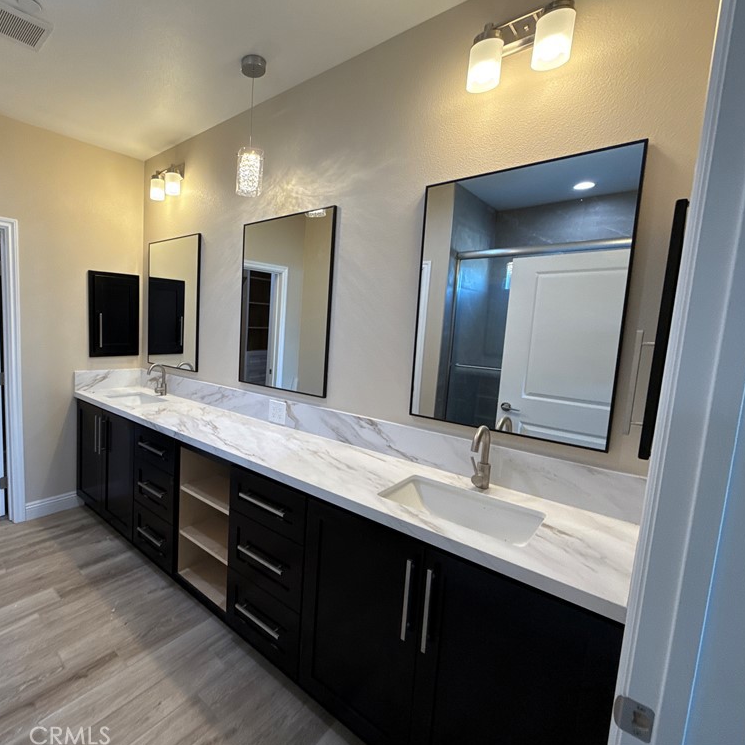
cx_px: 255
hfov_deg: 81.4
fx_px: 414
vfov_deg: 84.0
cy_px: 366
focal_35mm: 17
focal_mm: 2.22
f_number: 2.2
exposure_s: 1/120
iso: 160
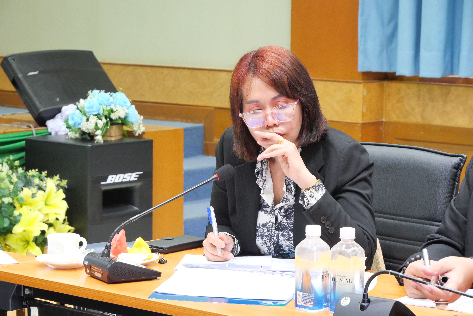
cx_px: 236
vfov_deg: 11.1
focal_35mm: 124
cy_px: 158
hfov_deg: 16.5
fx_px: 1630
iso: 3200
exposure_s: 1/20
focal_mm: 60
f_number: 6.3
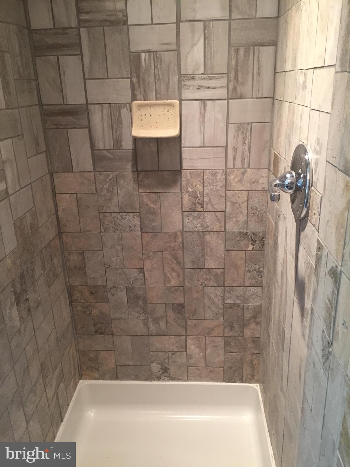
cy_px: 234
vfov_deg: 61.7
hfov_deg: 48.2
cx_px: 175
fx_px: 391
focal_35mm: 29
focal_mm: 4.15
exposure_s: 1/30
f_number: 2.2
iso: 125
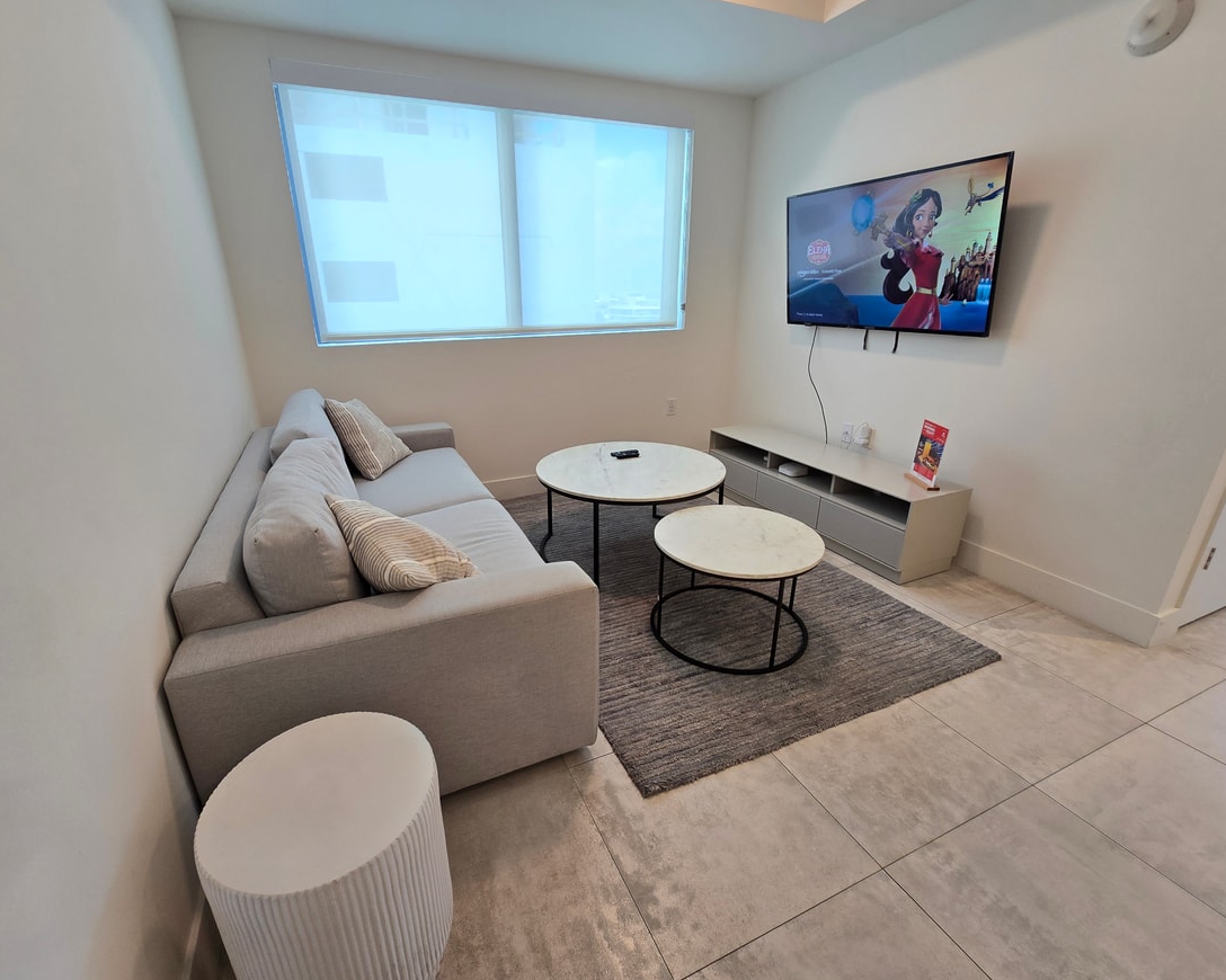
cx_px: 579
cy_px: 505
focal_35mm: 14
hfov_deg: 100.6
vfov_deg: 87.9
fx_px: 508
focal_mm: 2.2
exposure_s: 1/60
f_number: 2.2
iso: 64
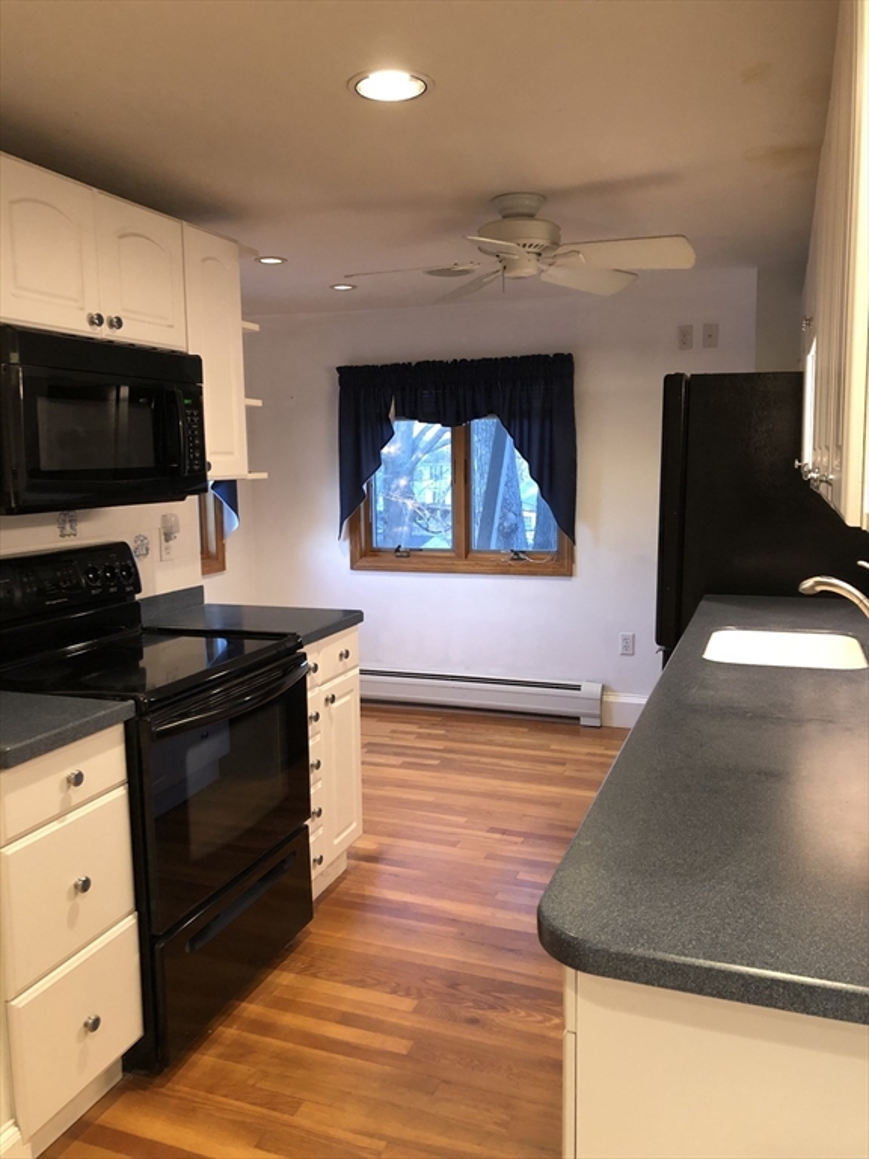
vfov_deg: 63.4
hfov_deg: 49.7
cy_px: 580
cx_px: 434
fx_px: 937
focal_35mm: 28
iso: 100
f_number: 1.8
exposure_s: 1/15
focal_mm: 3.99
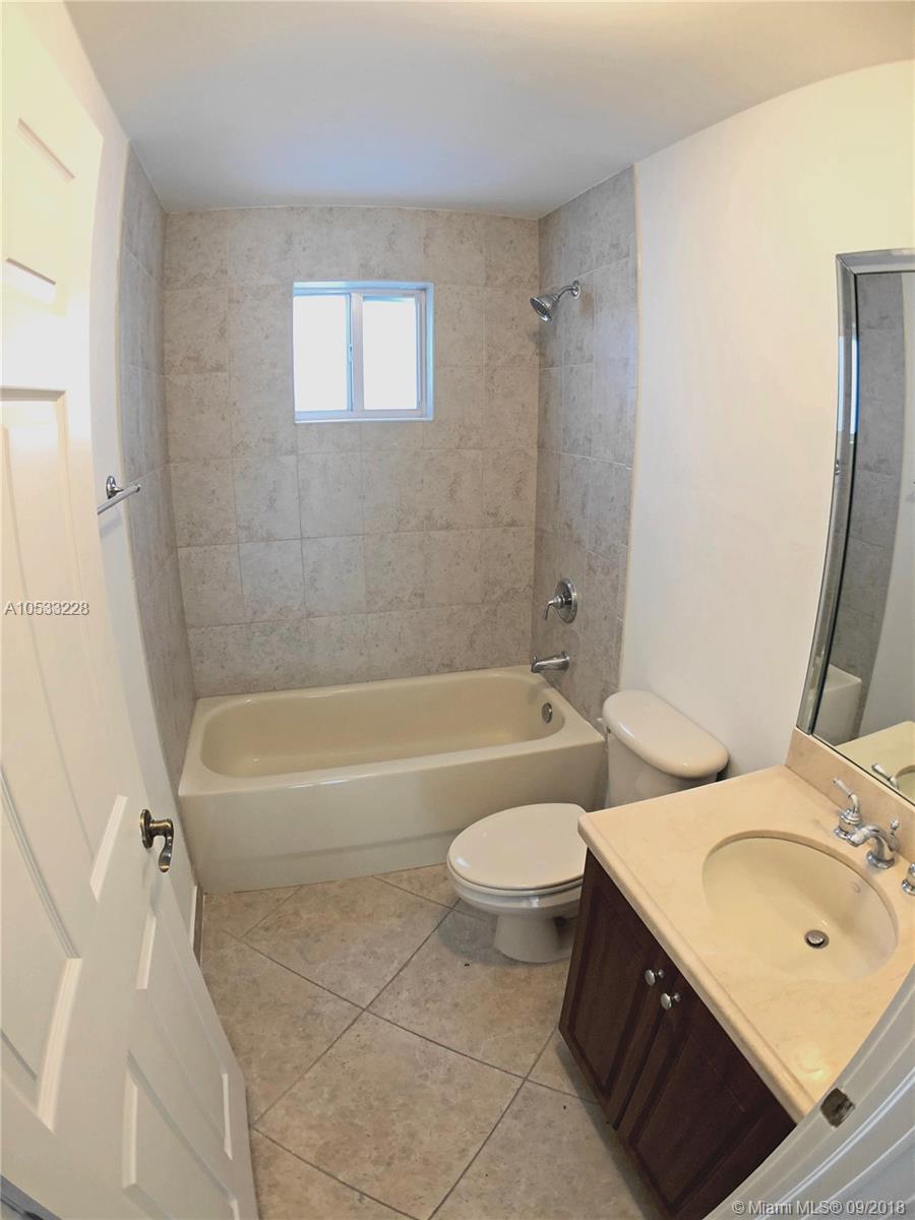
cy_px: 610
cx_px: 458
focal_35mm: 28
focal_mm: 4
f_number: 1.8
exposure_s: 1/17
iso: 50
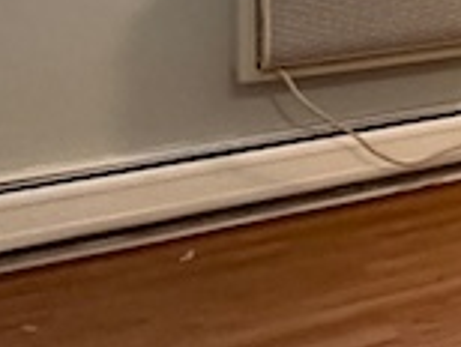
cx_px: 1305
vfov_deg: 14.5
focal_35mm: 93
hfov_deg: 12.2
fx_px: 1240
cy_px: -221
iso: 800
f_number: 2.2
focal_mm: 2.22
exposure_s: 1/60
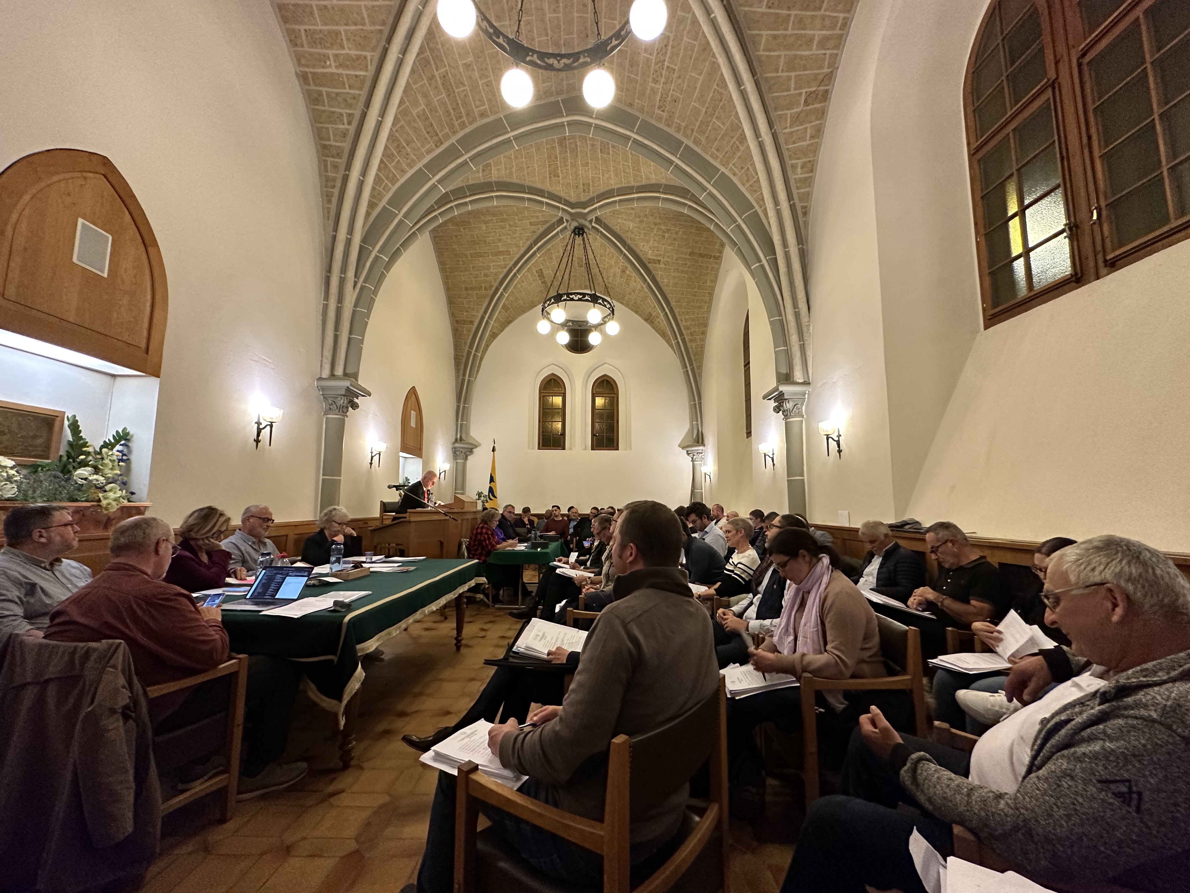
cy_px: 446
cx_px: 595
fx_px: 481
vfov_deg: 85.7
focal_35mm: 14
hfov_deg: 102.1
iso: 400
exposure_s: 1/50
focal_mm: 2.22
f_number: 2.2
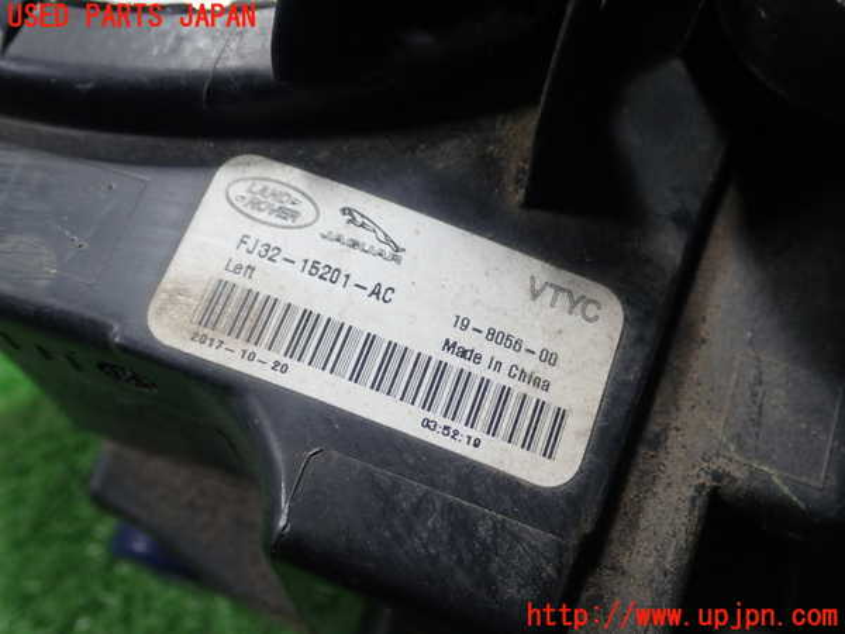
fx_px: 976
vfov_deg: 36.0
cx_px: 422
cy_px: 317
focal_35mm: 40
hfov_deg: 46.8
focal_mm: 7.34
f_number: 2.8
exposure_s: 1/60
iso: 200
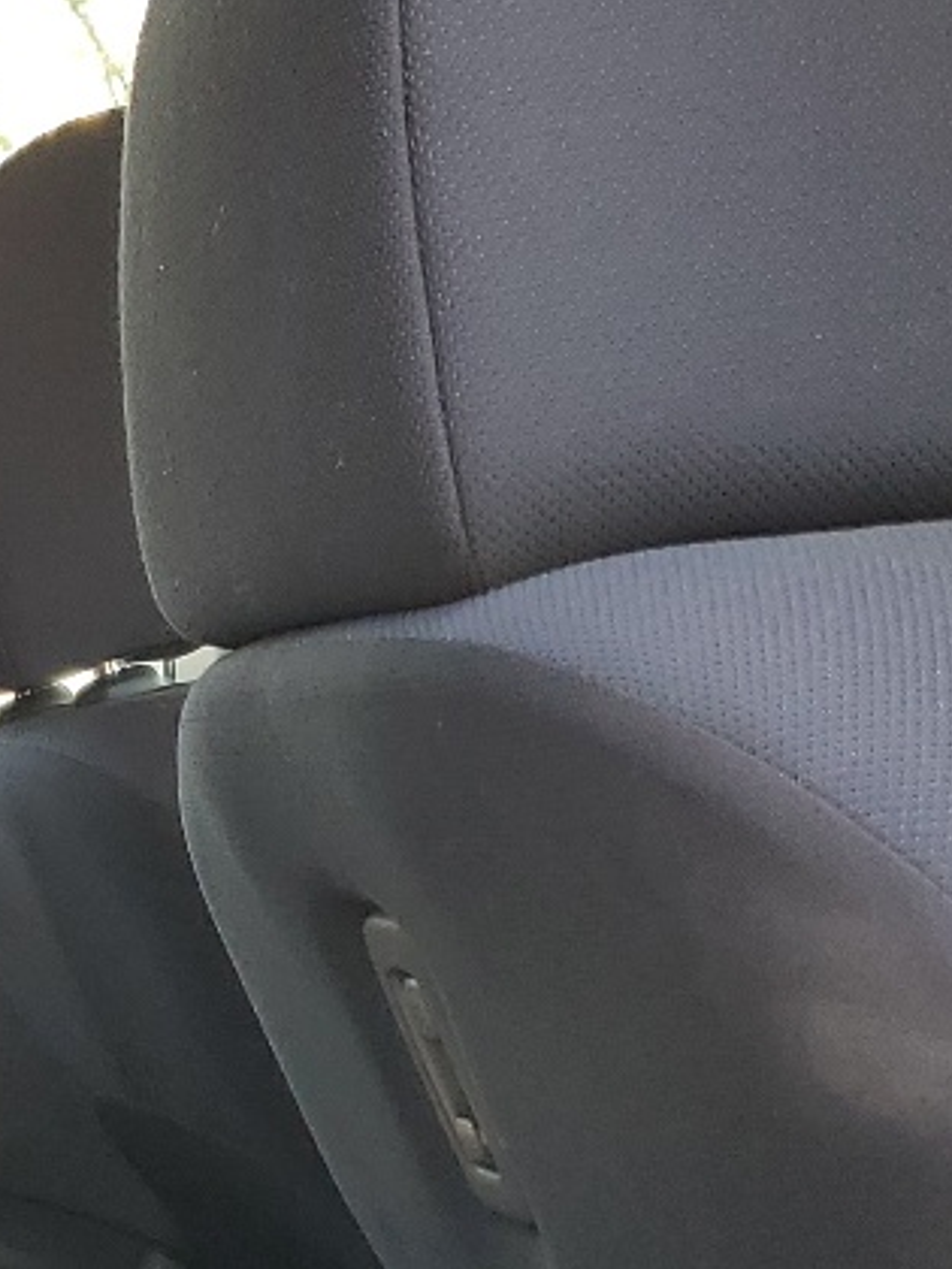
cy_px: 1496
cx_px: -650
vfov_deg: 18.8
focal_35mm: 99
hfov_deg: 13.7
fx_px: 3630
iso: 50
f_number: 1.5
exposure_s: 1/204
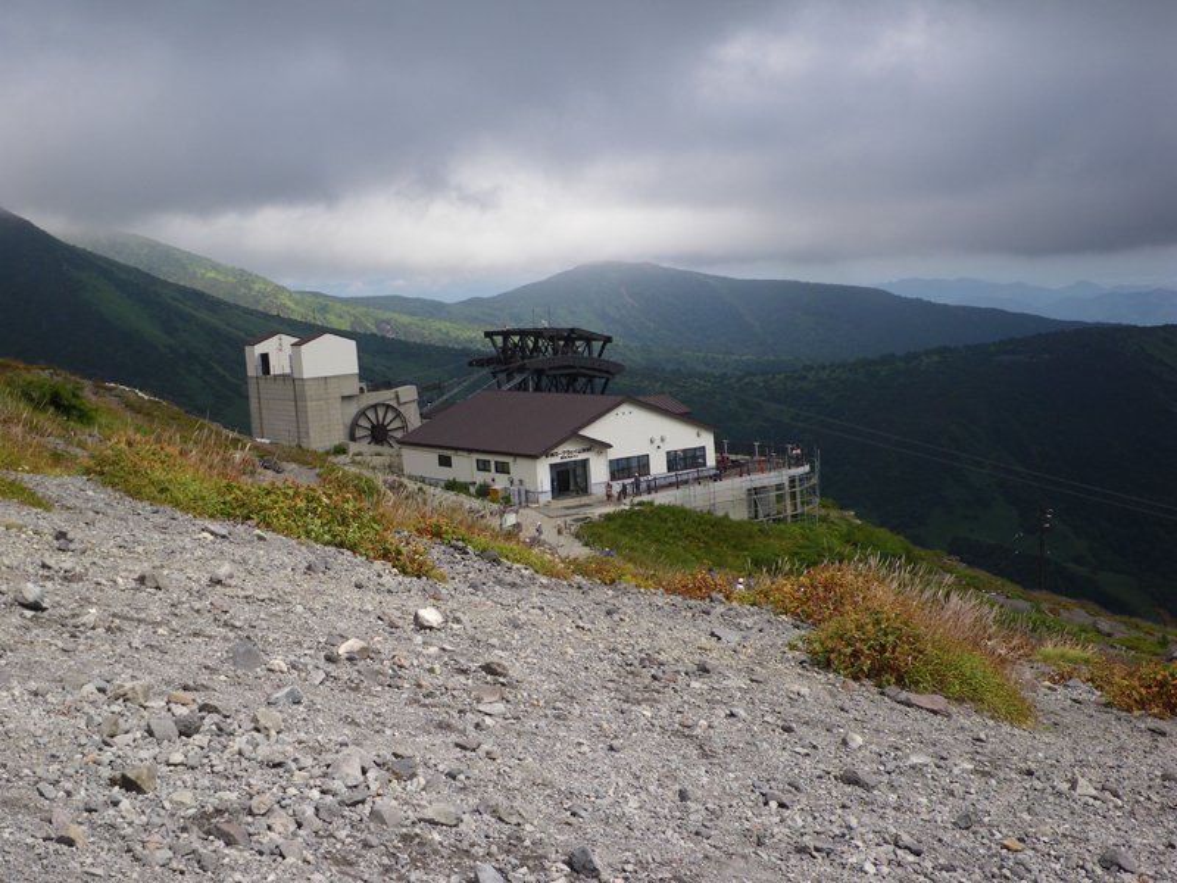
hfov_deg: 37.5
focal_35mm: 51
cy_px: 442
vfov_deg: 28.6
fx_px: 1734
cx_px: 588
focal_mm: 9.1
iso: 50
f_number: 5.3
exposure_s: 1/200
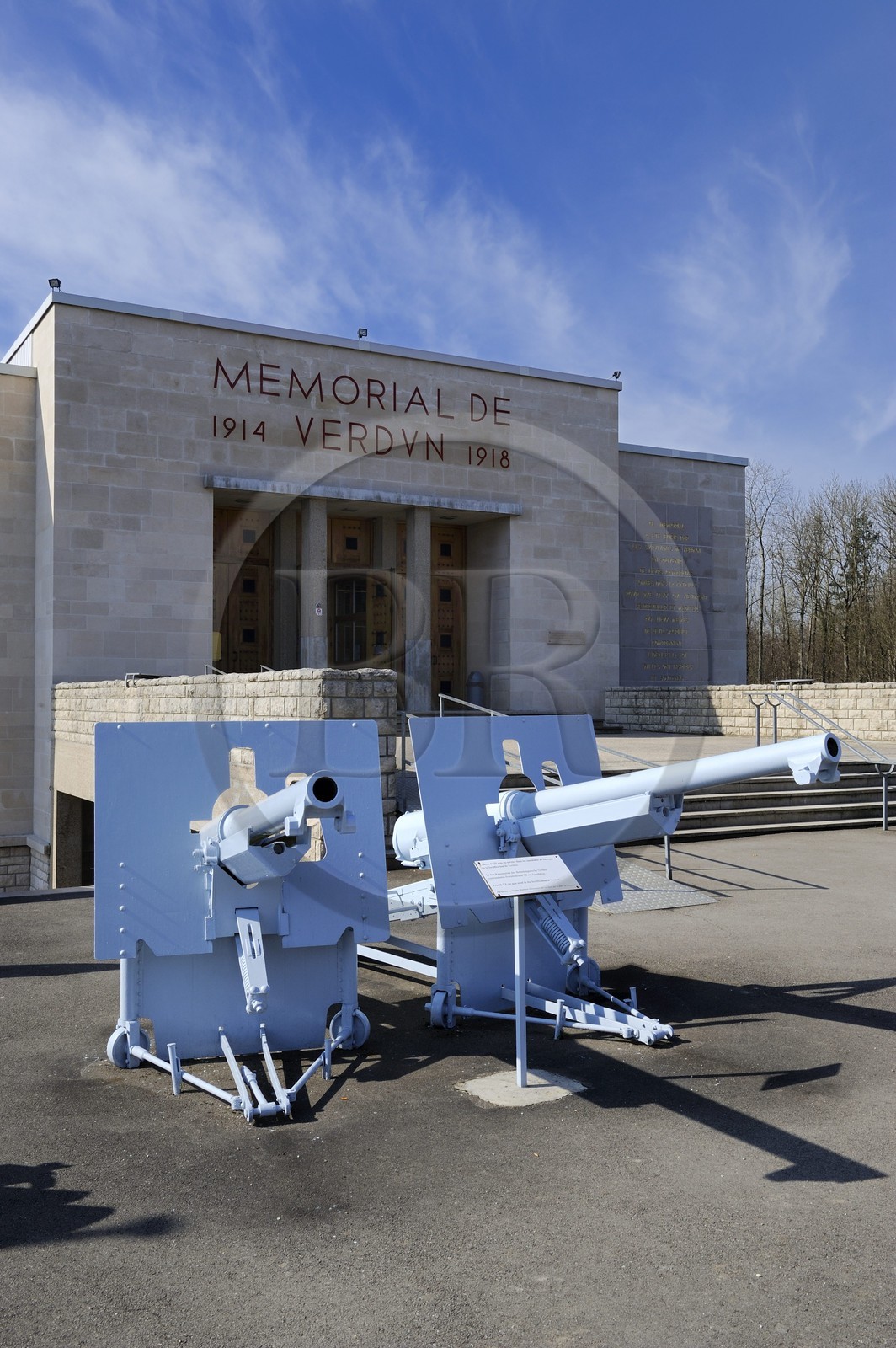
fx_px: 1197
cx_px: 448
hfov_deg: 41.0
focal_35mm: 32
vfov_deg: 58.8
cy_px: 674
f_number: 14
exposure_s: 1/160
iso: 200
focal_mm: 32
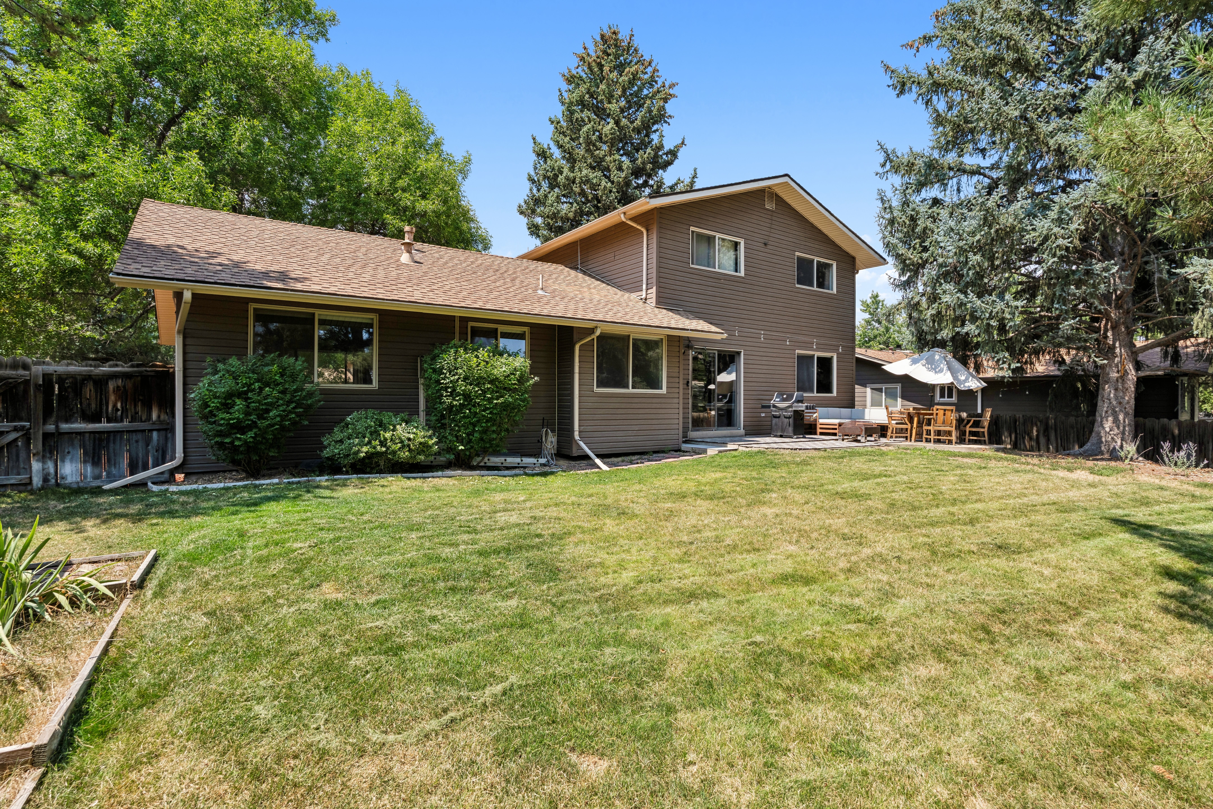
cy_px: 404
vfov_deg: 68.9
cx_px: 606
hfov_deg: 91.6
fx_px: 590
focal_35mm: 18
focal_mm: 17.5
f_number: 8
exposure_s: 1/320
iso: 200
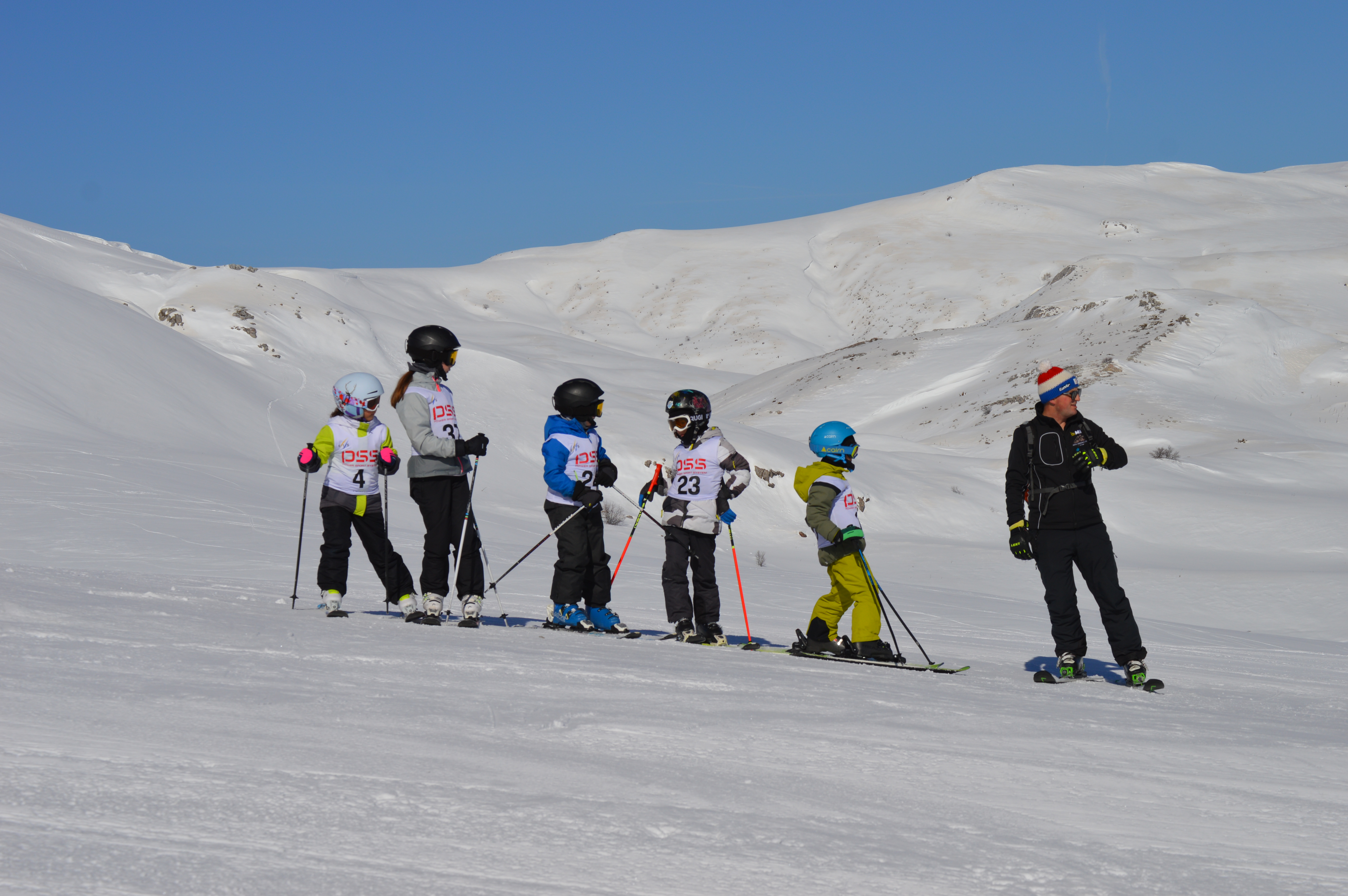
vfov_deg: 13.8
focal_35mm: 99
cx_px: 674
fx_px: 3704
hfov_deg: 20.6
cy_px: 448
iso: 100
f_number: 8
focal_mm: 66
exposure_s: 1/1000
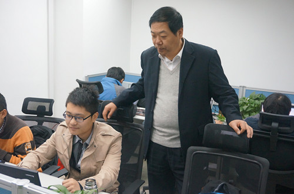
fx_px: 342
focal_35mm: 42
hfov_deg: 46.5
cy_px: 97
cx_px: 147
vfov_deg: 31.7
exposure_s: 1/100
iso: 3200
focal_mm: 28
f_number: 4.5
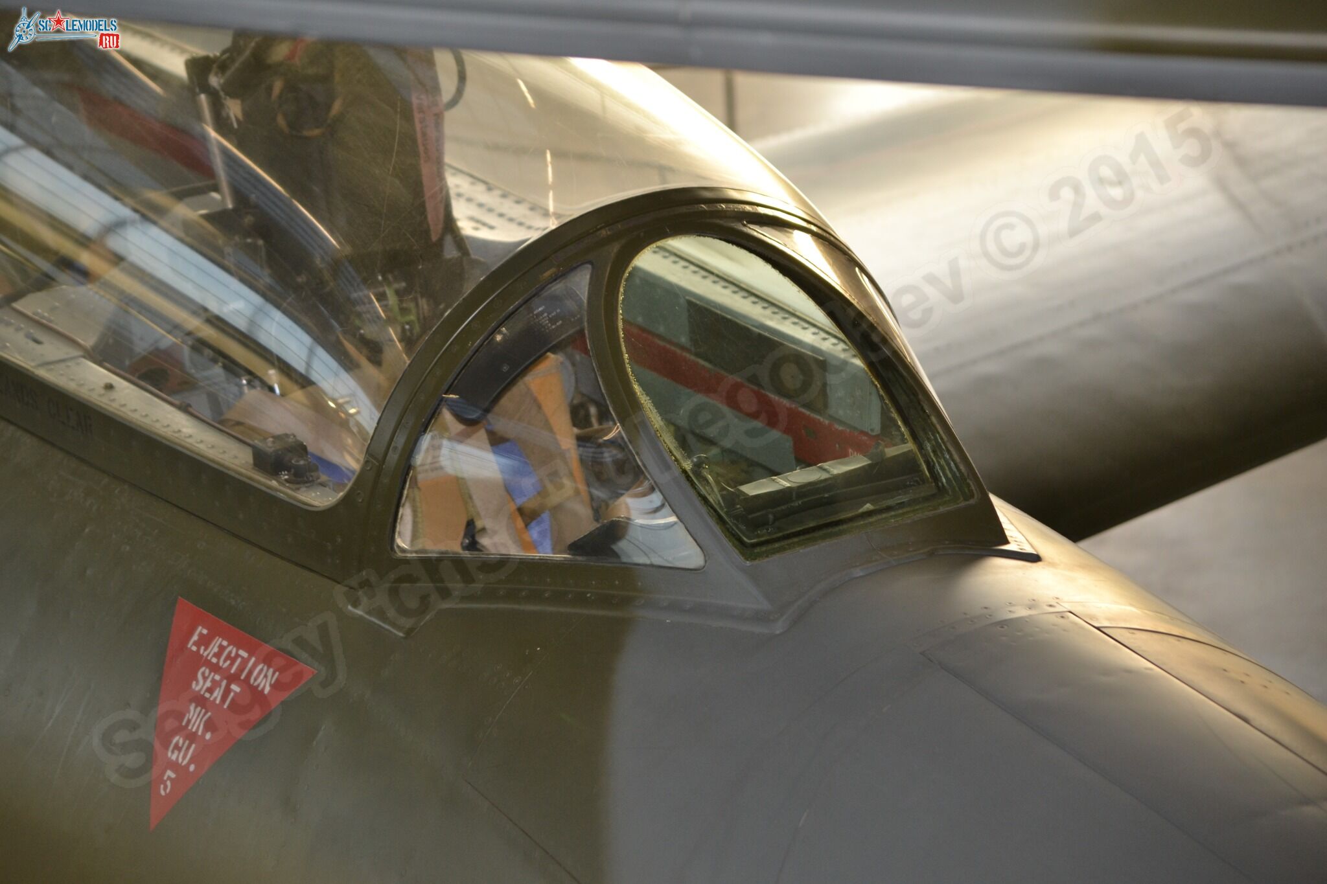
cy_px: 442
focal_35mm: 180
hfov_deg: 11.4
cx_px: 664
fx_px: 6634
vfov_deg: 7.6
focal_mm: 120
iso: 400
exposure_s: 1/125
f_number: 4.8
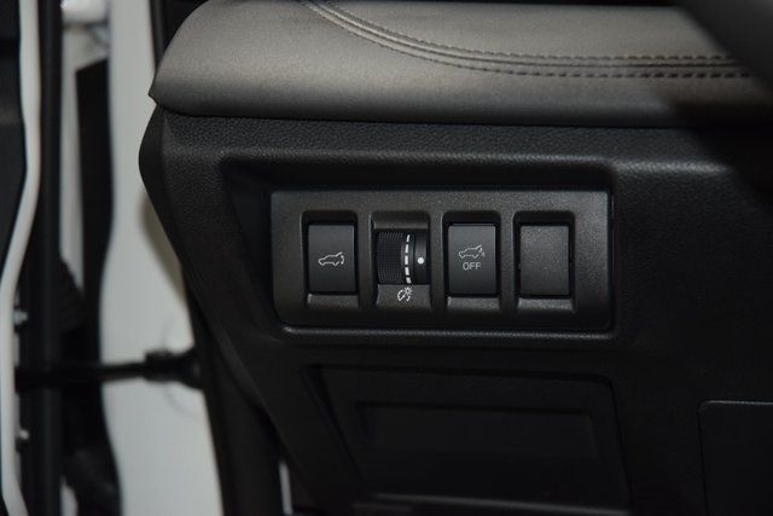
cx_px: 386
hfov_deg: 19.5
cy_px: 258
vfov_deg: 13.0
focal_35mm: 105
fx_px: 2255
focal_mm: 70
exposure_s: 1/40
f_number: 4.5
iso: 1600
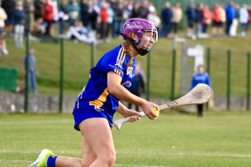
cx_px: 126
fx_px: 1882
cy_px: 84
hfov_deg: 7.6
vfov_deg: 5.1
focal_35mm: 270
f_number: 5.6
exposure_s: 1/1600
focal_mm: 270
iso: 2000
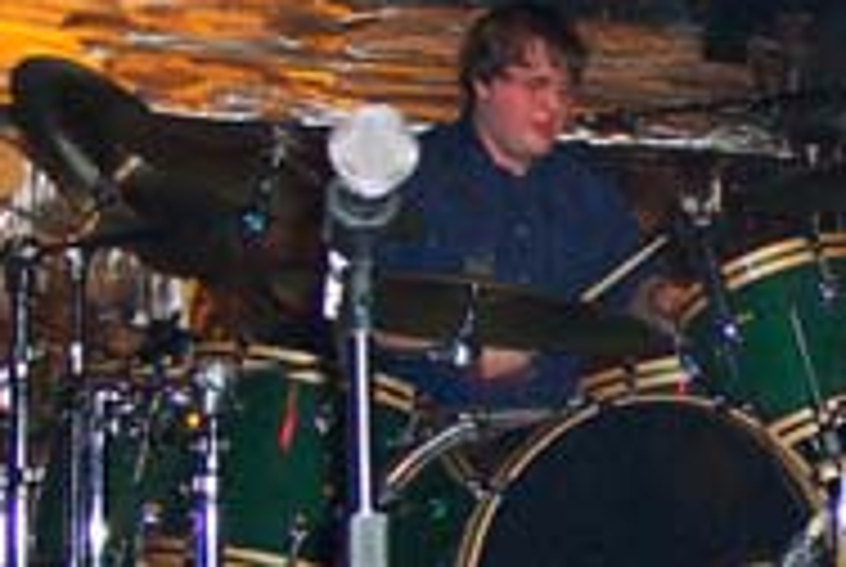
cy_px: 374
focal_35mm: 109
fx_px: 2565
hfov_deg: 17.7
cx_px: 1062
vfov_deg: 12.6
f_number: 2.8
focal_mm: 8
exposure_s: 1/30
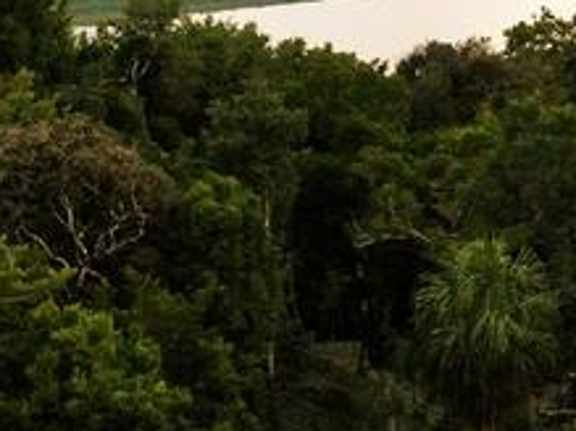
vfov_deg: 18.4
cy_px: 172
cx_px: 523
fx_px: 1330
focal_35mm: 80
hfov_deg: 23.7
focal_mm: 7.4
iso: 400
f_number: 4
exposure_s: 1/125
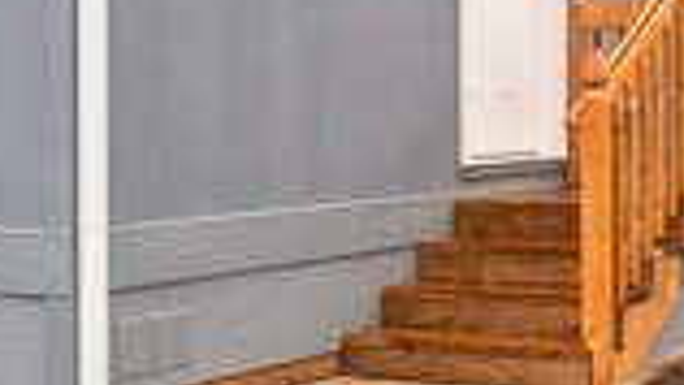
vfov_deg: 13.9
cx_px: 524
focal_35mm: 85
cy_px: -48
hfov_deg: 24.7
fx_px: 1542
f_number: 4
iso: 50
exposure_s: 1/50
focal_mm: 16
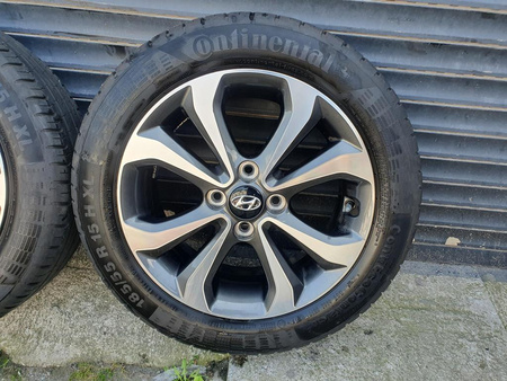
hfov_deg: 67.3
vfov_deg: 53.1
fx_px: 381
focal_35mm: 26
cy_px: 190
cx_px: 254
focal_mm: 4.32
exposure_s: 1/160
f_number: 2.4
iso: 50
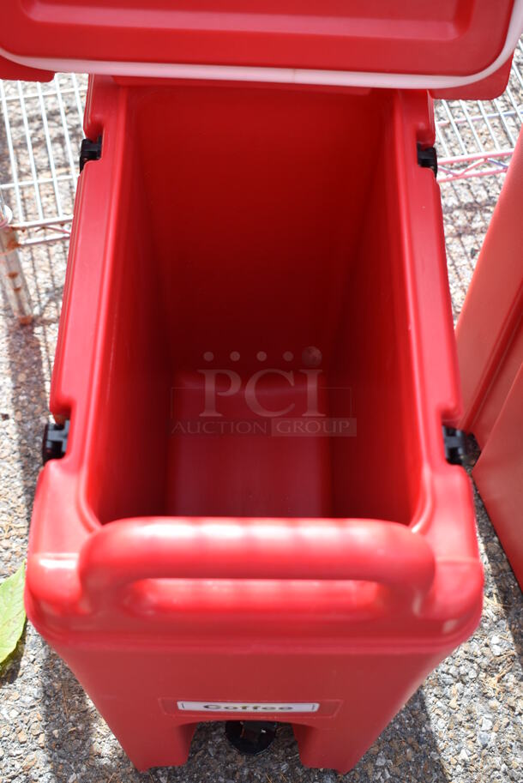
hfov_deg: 29.9
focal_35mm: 45
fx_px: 979
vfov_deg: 43.6
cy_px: 392
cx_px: 262
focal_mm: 30
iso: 200
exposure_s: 1/250
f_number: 6.3
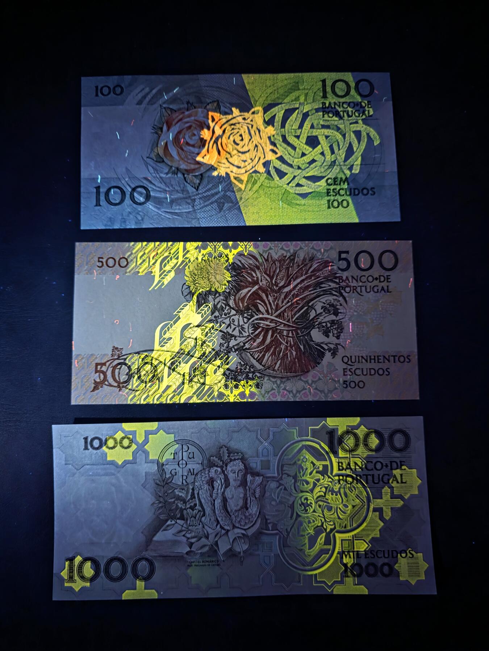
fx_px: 433
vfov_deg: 73.9
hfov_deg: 58.9
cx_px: 244
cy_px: 326
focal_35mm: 23
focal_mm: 6.3
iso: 1600
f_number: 1.7
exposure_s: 1/20
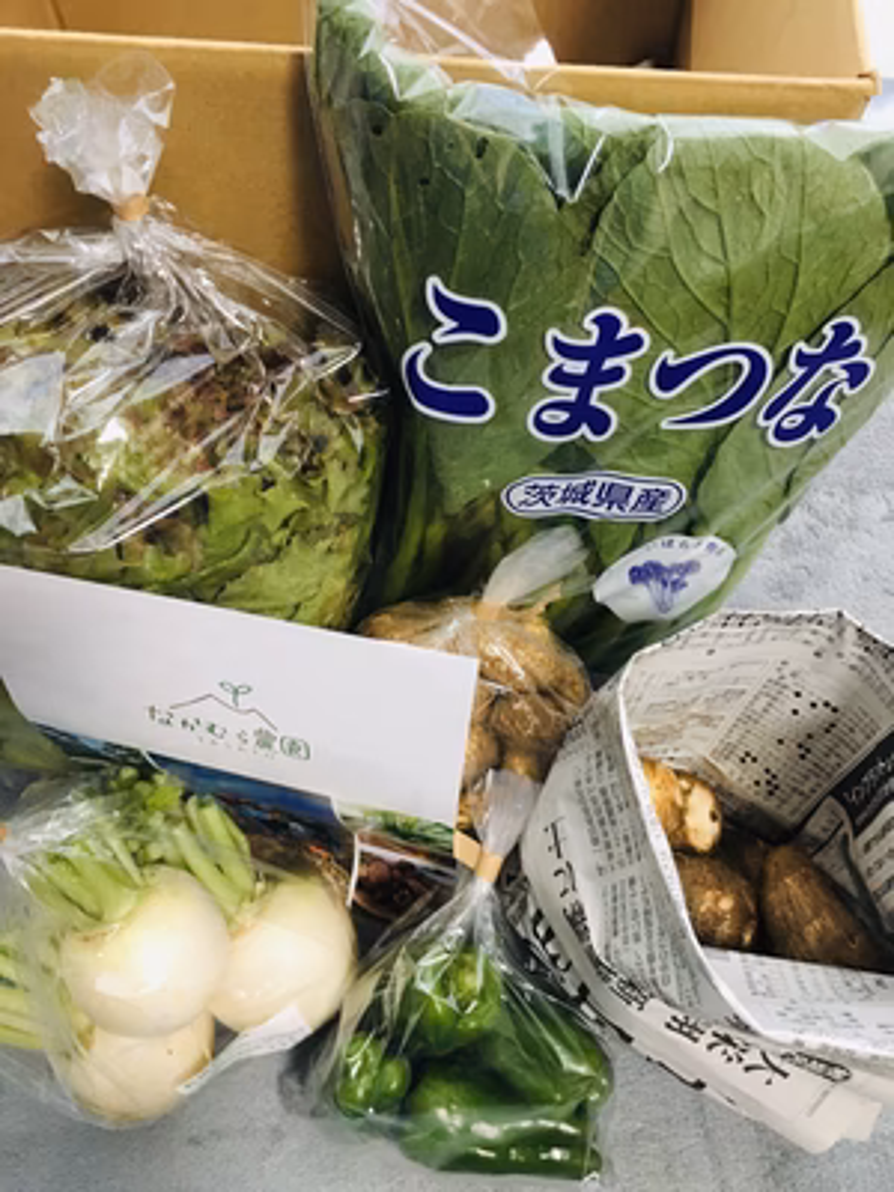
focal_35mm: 29
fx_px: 999
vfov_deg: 61.7
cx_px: 447
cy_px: 596
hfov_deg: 48.2
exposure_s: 1/30
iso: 160
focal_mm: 4.15
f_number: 2.2
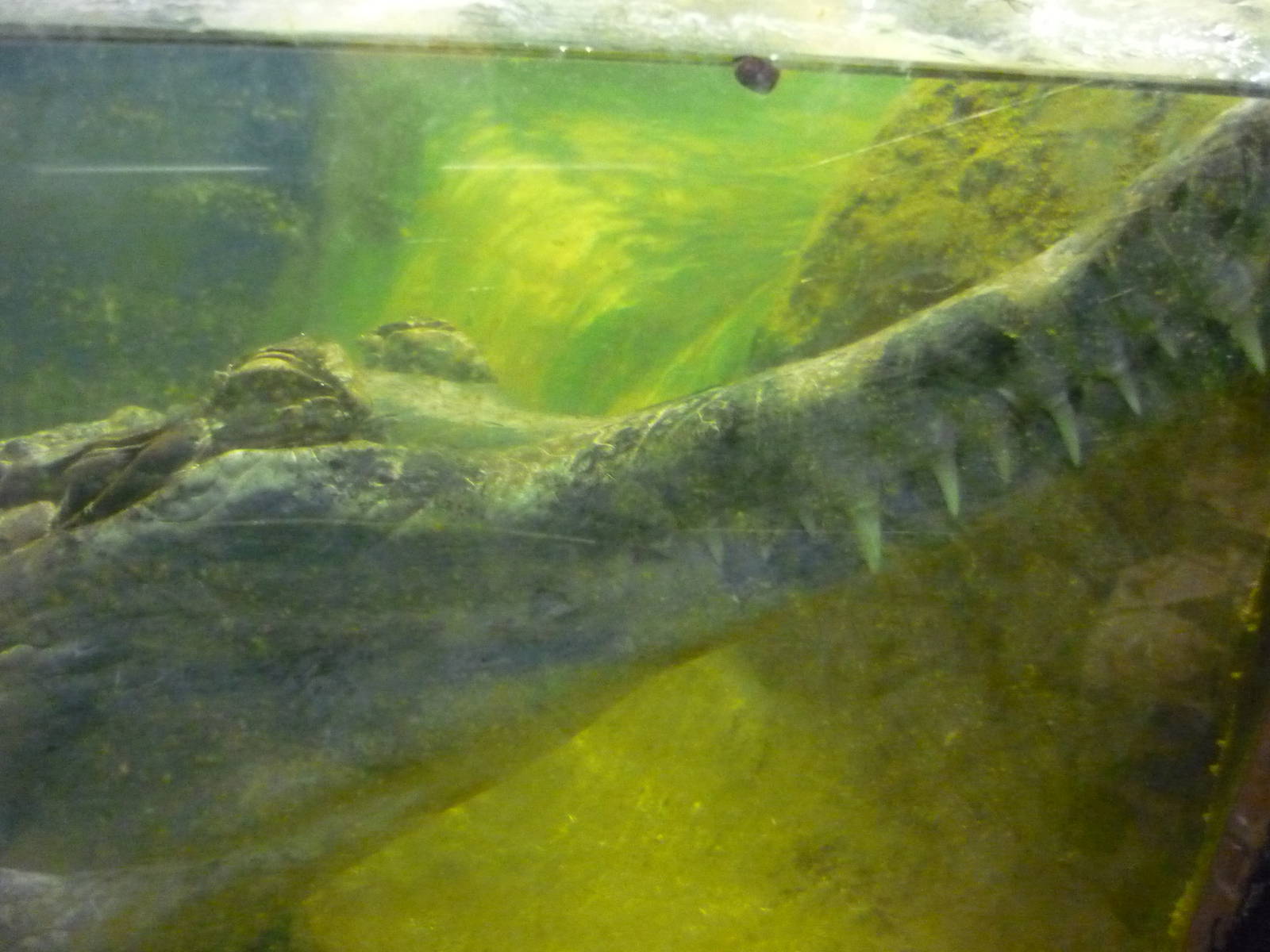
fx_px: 1211
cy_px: 476
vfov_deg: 42.9
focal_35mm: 33
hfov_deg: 55.4
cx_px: 635
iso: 800
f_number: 2.8
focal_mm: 5.5
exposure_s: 1/10
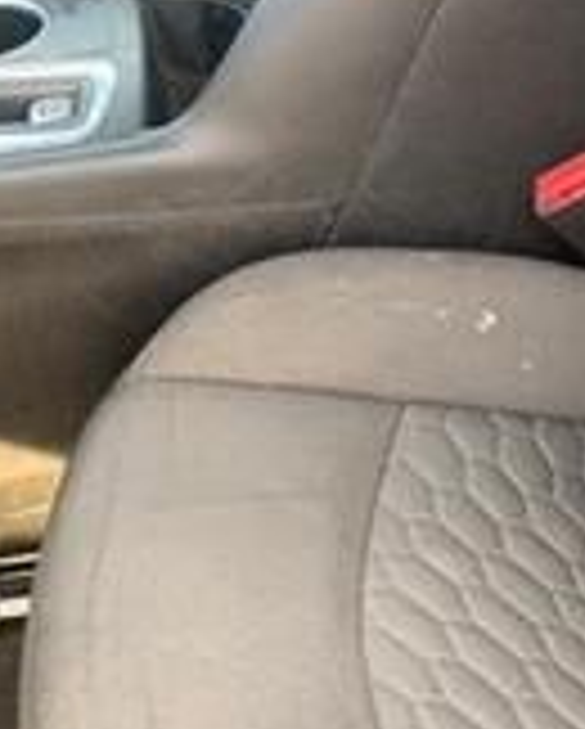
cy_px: 284
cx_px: 428
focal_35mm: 79
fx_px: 1707
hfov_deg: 19.3
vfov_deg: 24.1
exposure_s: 1/60
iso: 125
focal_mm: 4.25
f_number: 1.8
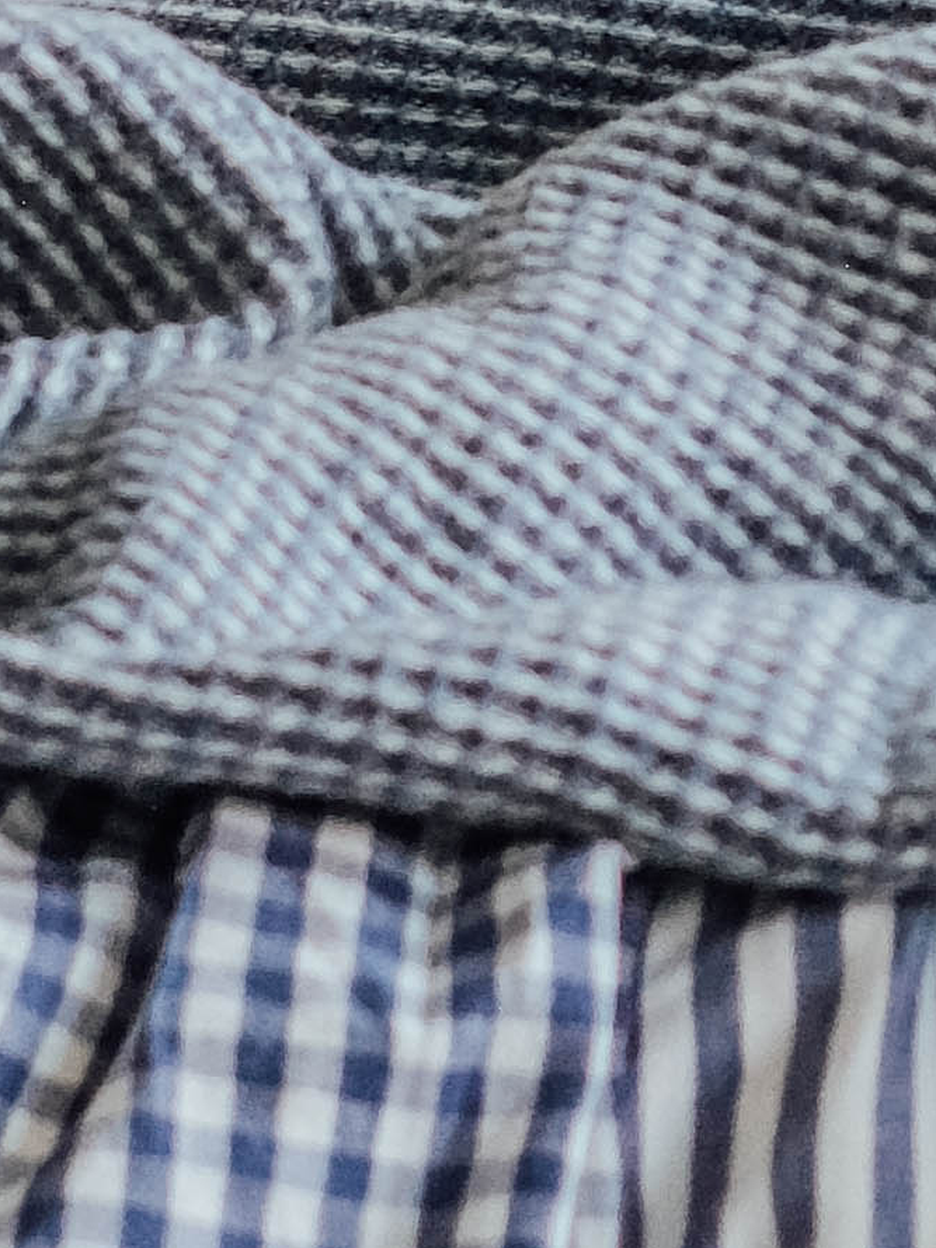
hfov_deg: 4.2
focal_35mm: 348
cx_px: 1671
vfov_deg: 5.6
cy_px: -792
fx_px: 12543
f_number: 2
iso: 1000
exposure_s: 1/125
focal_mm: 35
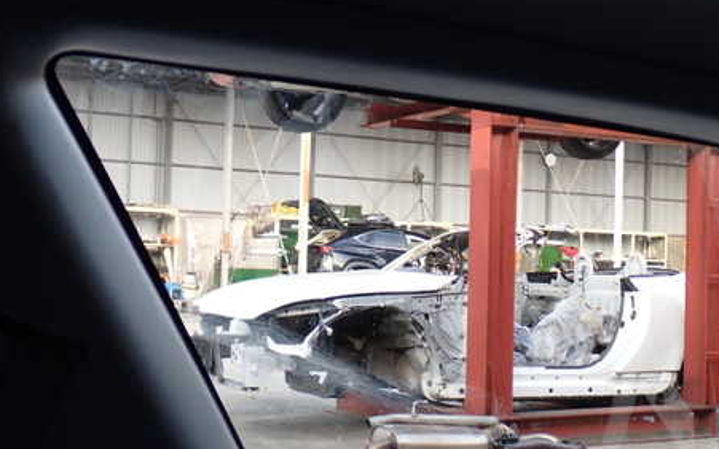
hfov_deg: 32.7
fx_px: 1215
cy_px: 236
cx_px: 469
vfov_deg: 21.0
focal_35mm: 62
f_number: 2.9
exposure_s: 1/80
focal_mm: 7.84
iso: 200
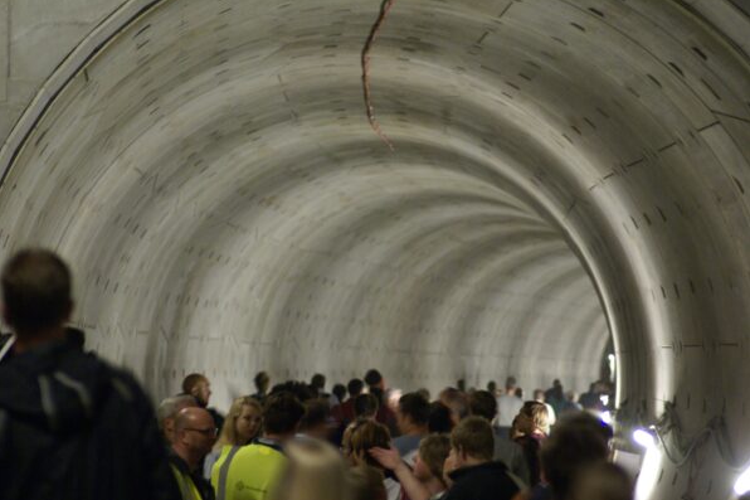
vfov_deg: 6.0
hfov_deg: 9.1
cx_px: 375
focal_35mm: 227
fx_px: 4728
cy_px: 248
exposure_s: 1/5
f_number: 4.5
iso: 800
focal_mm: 150
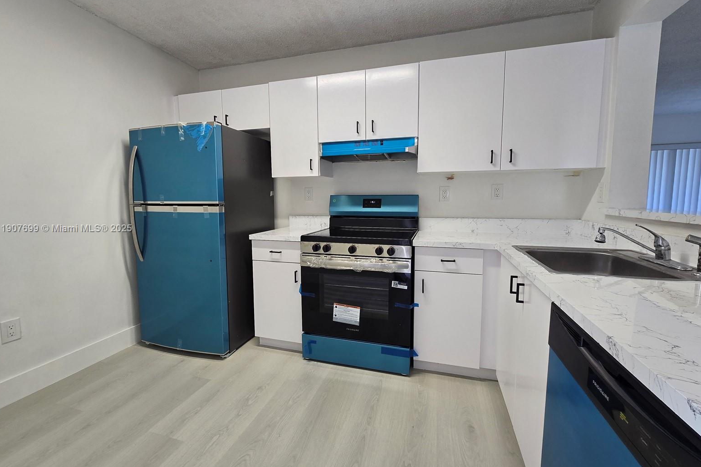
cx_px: 350
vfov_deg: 81.2
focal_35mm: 14
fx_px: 273
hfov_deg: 104.3
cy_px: 229
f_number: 2.2
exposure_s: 1/60
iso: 80
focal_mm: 2.2
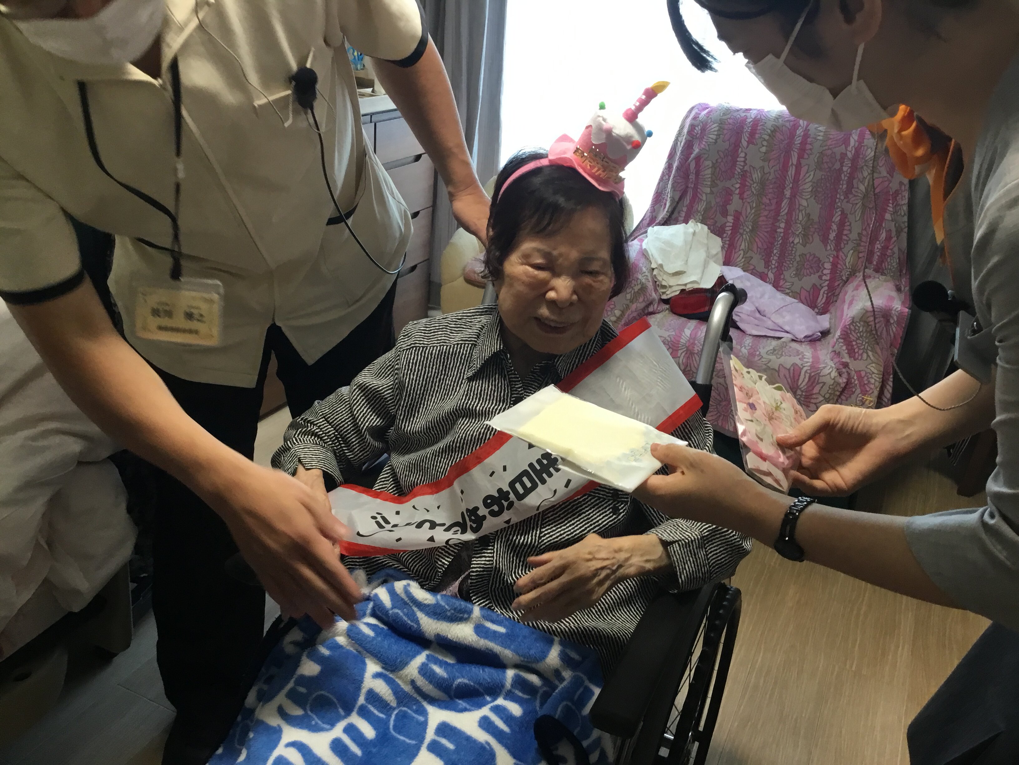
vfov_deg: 45.4
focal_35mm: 31
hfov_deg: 58.4
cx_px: 510
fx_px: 913
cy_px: 382
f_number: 2.4
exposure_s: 1/30
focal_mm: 3.3
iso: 80
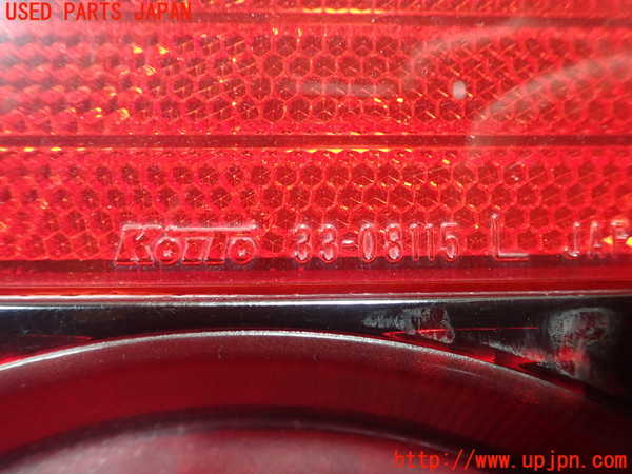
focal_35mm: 30
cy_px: 237
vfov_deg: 46.8
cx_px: 316
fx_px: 548
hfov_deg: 60.0
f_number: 2.3
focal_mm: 5.5
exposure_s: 1/60
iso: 800
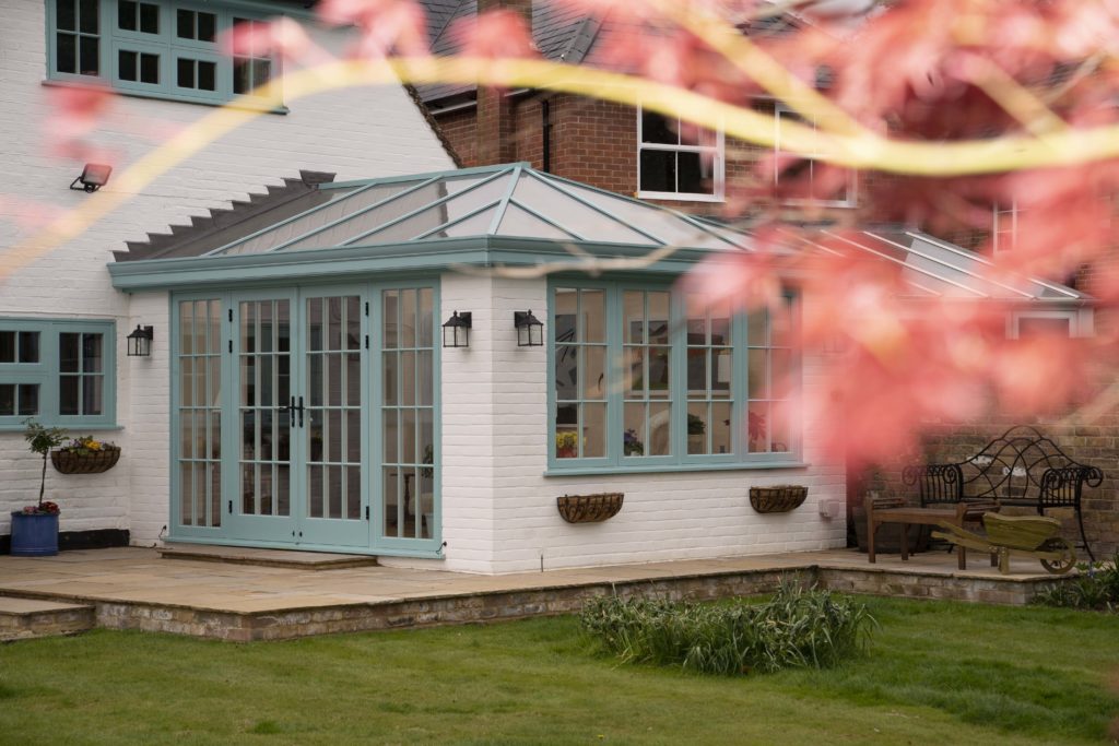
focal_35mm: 75
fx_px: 2331
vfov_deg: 18.2
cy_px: 373
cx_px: 560
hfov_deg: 27.0
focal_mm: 75
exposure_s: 1/250
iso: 160
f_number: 8
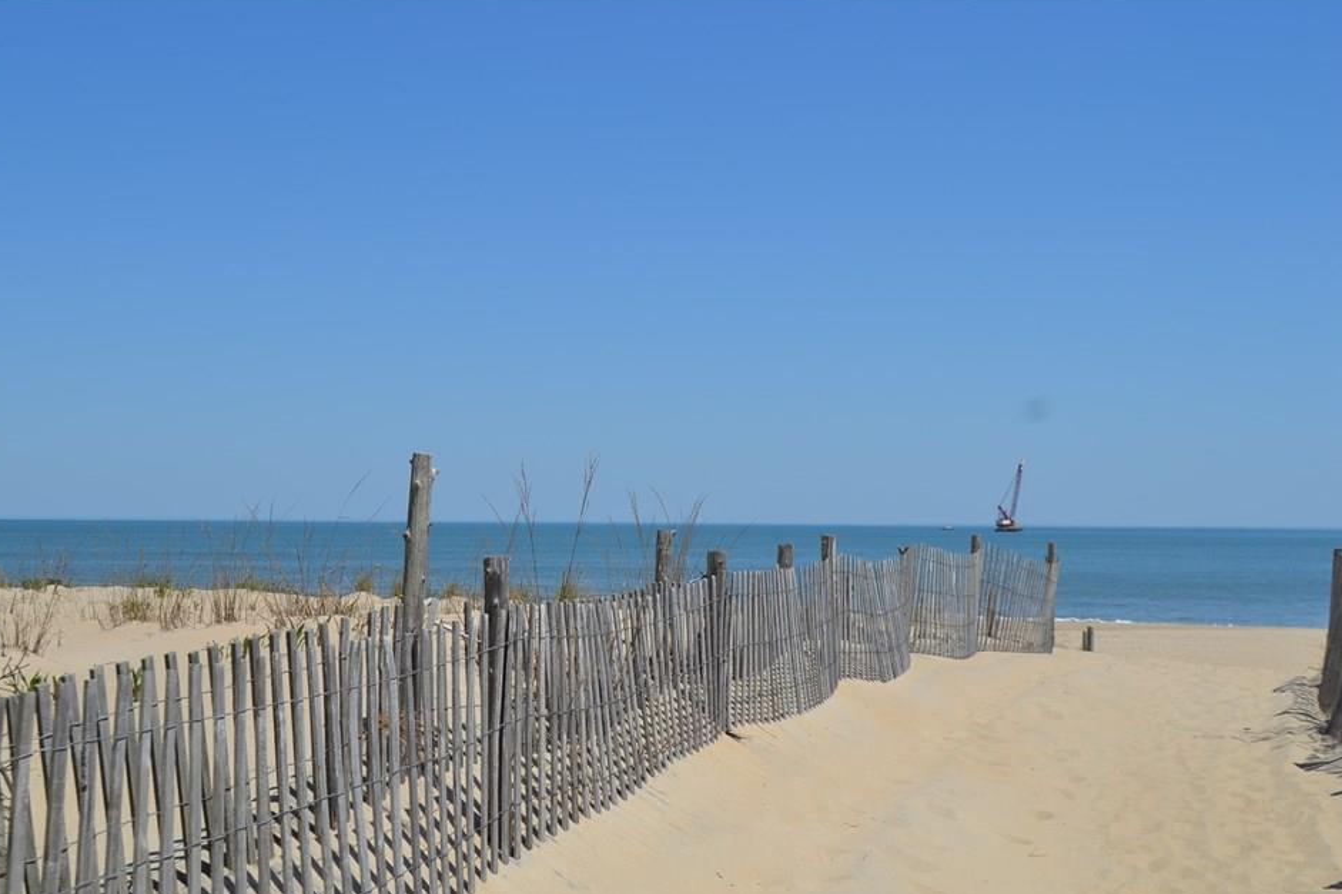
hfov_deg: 43.6
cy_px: 506
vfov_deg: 29.8
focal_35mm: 45
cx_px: 622
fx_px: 1677
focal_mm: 26
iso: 100
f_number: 10
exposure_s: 1/400
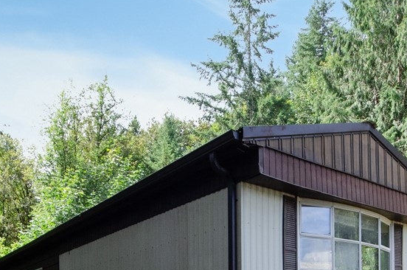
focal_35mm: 37
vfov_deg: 31.0
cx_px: 215
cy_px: 312
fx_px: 418
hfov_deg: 51.9
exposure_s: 1/160
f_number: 11
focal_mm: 8
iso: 800
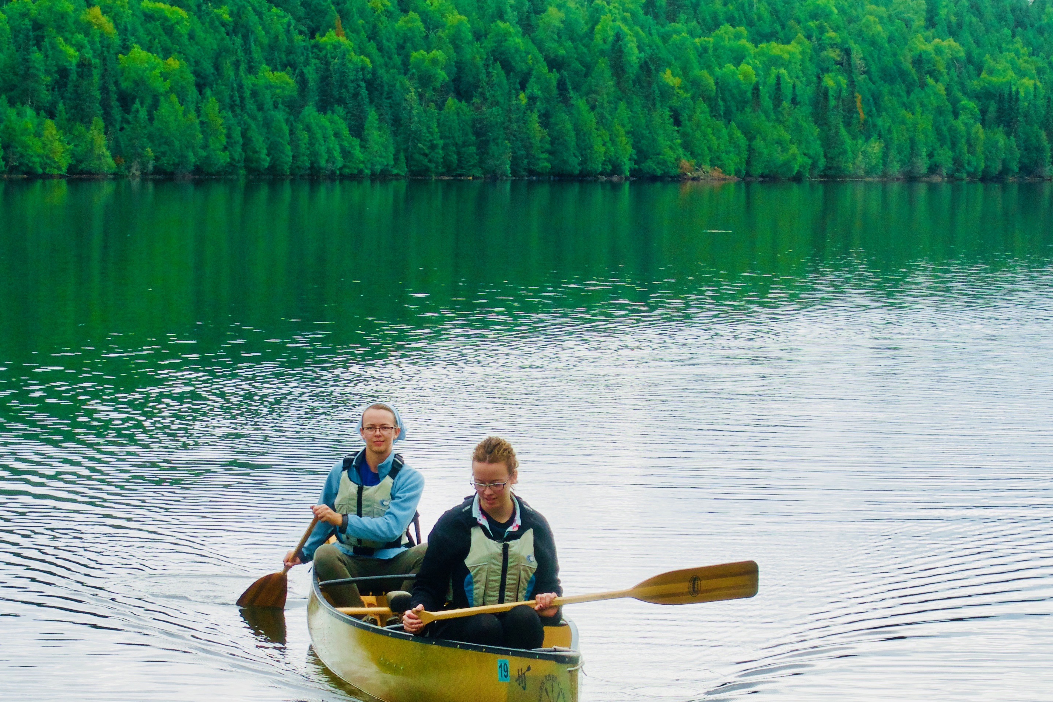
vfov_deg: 10.2
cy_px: 547
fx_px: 3919
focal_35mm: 134
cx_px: 352
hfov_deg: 15.3
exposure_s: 1/320
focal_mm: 25.7
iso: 125
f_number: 5.6
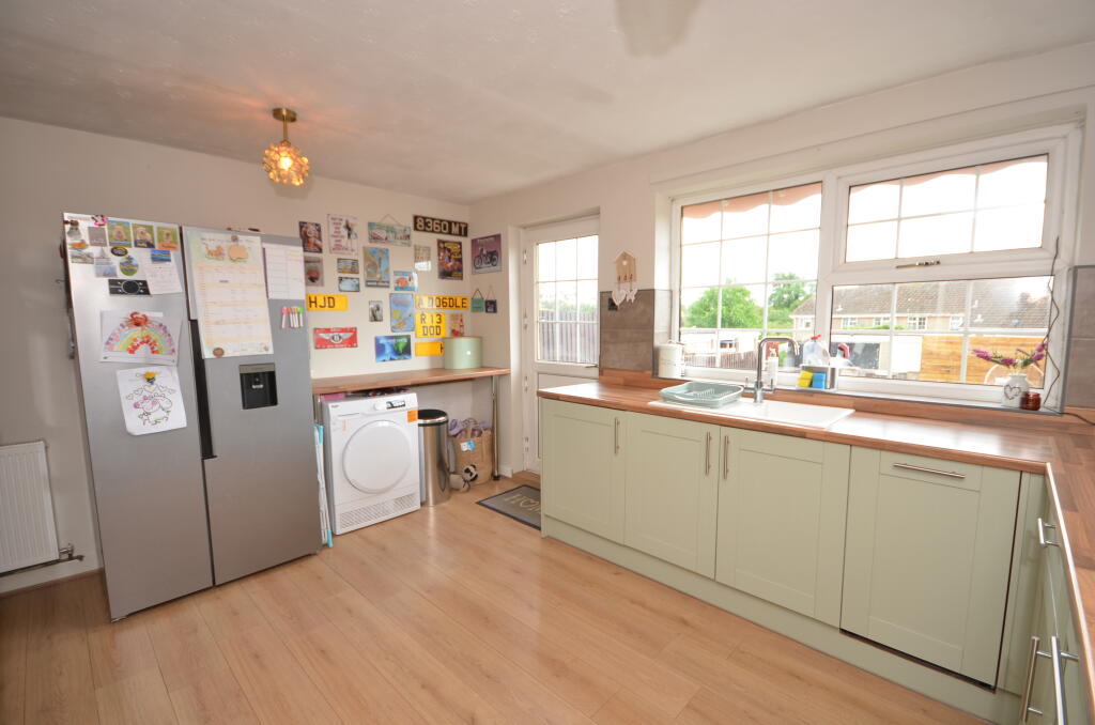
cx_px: 548
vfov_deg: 77.1
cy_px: 362
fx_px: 455
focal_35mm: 15
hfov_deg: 100.5
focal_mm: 10
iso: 200
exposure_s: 1/100
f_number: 5
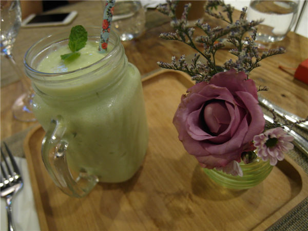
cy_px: 116
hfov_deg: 71.6
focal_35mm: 24
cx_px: 154
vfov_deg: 56.8
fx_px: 214
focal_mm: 5.2
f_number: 1.8
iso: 200
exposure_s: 1/20
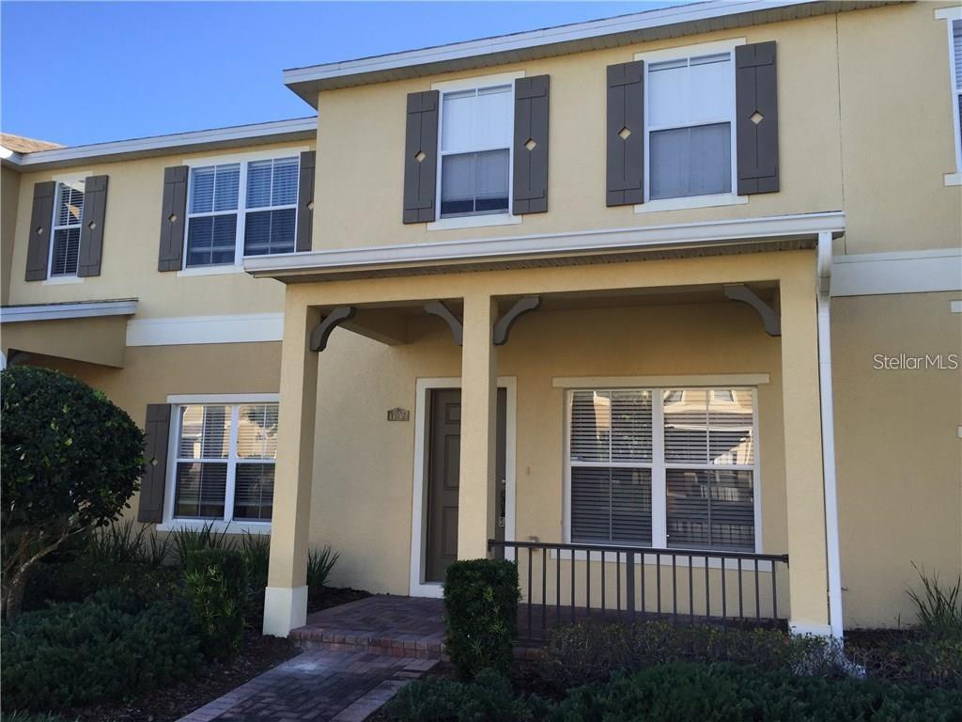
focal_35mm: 29
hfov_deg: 61.7
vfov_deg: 48.2
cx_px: 481
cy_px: 361
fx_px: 806
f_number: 2.2
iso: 32
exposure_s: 1/439
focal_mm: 4.15
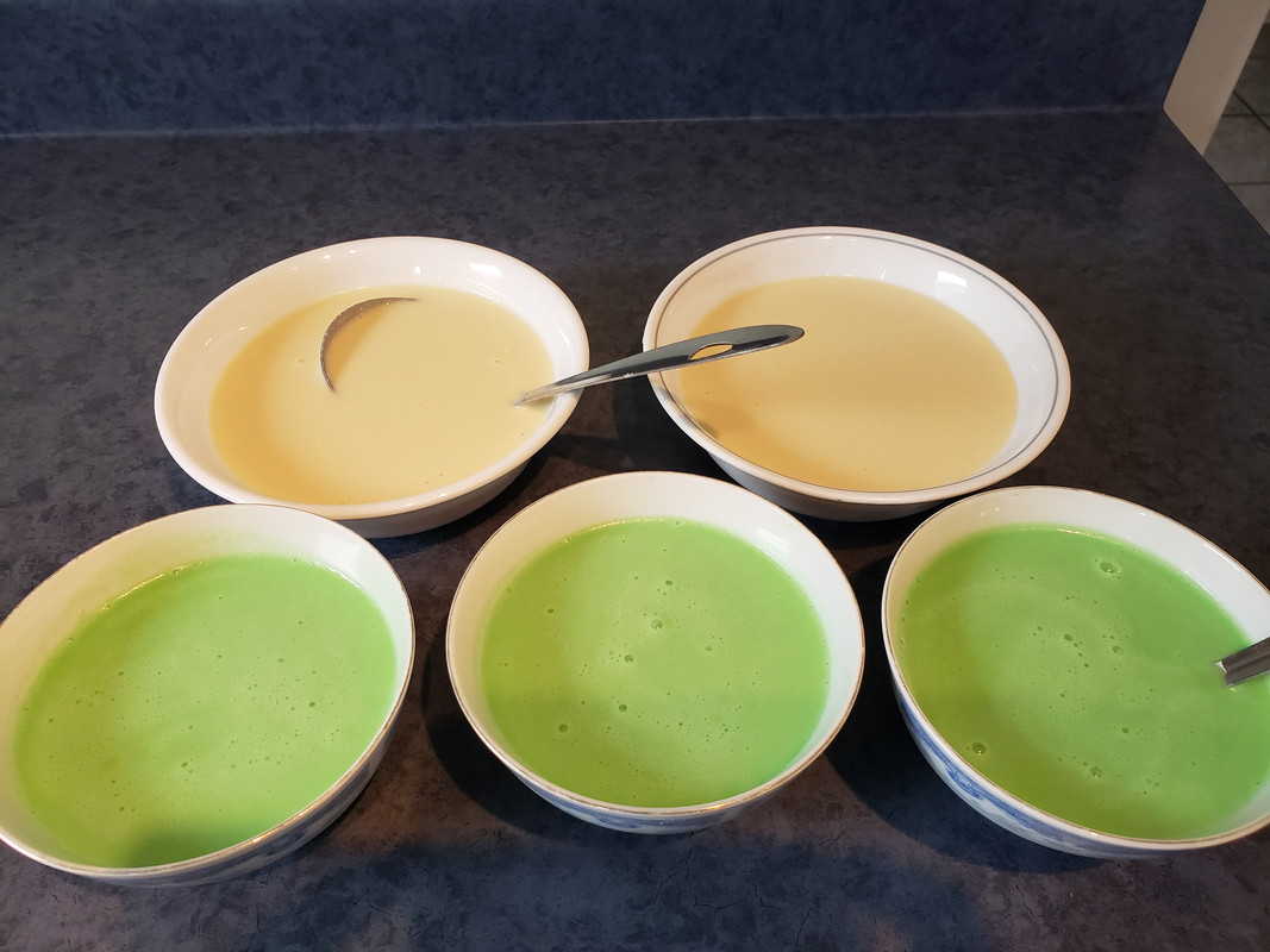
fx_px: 954
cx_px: 635
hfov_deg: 67.3
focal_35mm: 26
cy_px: 476
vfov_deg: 53.1
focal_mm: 4.3
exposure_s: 1/60
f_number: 2.4
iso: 250
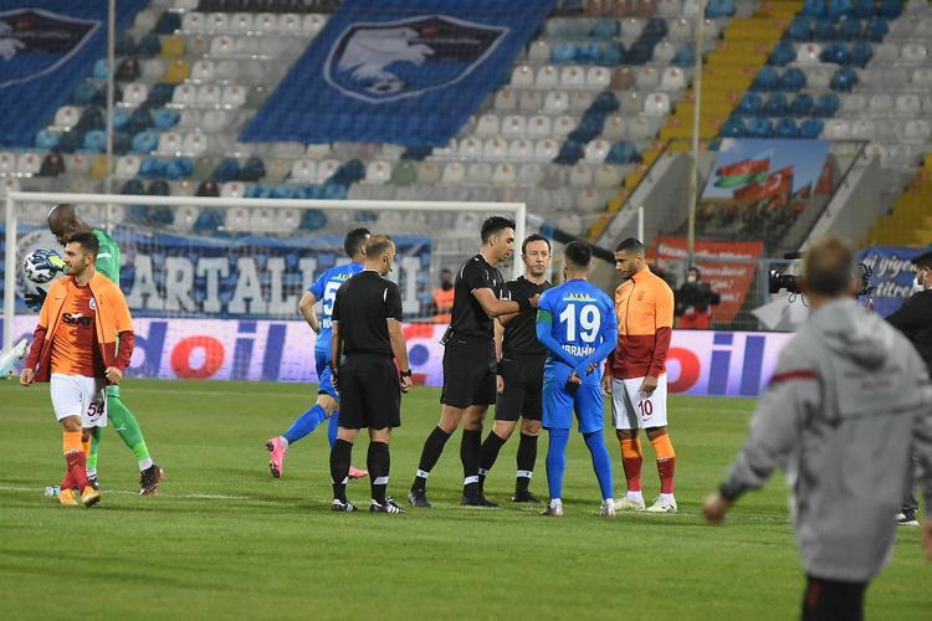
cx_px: 466
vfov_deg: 4.6
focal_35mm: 300
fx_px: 7766
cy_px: 310
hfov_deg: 6.9
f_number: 4.5
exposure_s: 1/1600
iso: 4000
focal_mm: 200
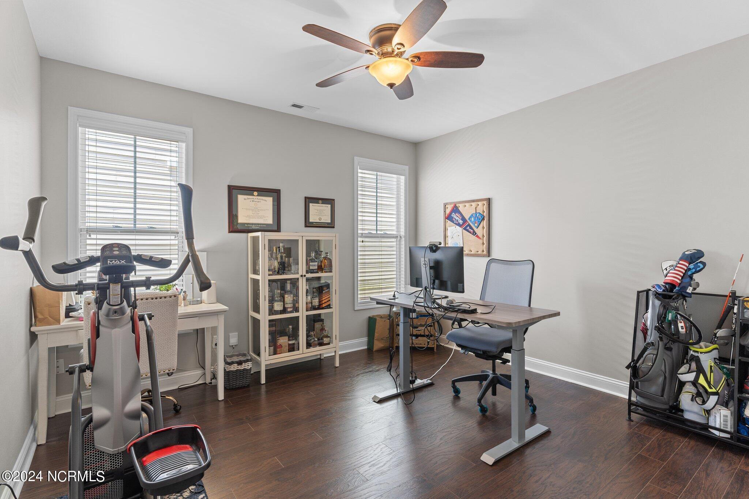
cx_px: 374
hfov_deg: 93.3
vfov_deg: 70.4
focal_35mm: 17
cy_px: 250
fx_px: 354
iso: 160
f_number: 5
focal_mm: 17
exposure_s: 1/3
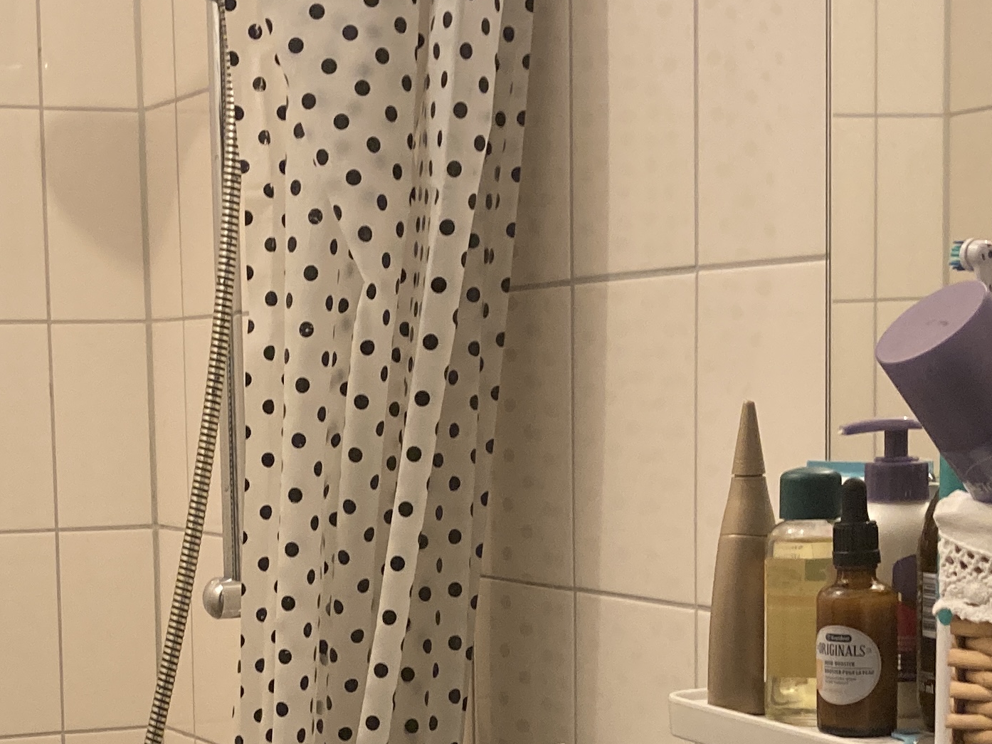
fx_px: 2321
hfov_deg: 23.9
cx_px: 280
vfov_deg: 17.9
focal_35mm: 81
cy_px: 691
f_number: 1.8
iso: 80
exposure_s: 1/62
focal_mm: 3.99
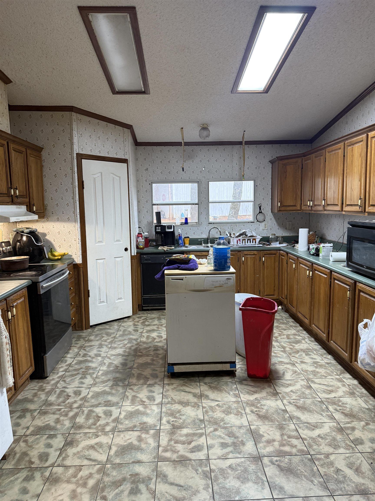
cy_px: 250
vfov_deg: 71.6
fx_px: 347
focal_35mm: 24
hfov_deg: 56.8
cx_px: 188
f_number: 1.78
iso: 320
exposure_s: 1/60
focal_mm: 6.76
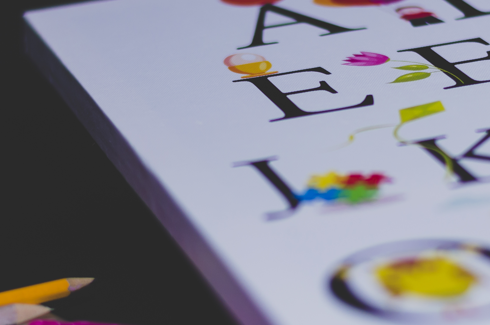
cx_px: 280
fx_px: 2228
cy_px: 199
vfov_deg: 8.3
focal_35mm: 164
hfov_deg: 12.5
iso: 100
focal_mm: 50
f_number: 1.8
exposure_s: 1/125
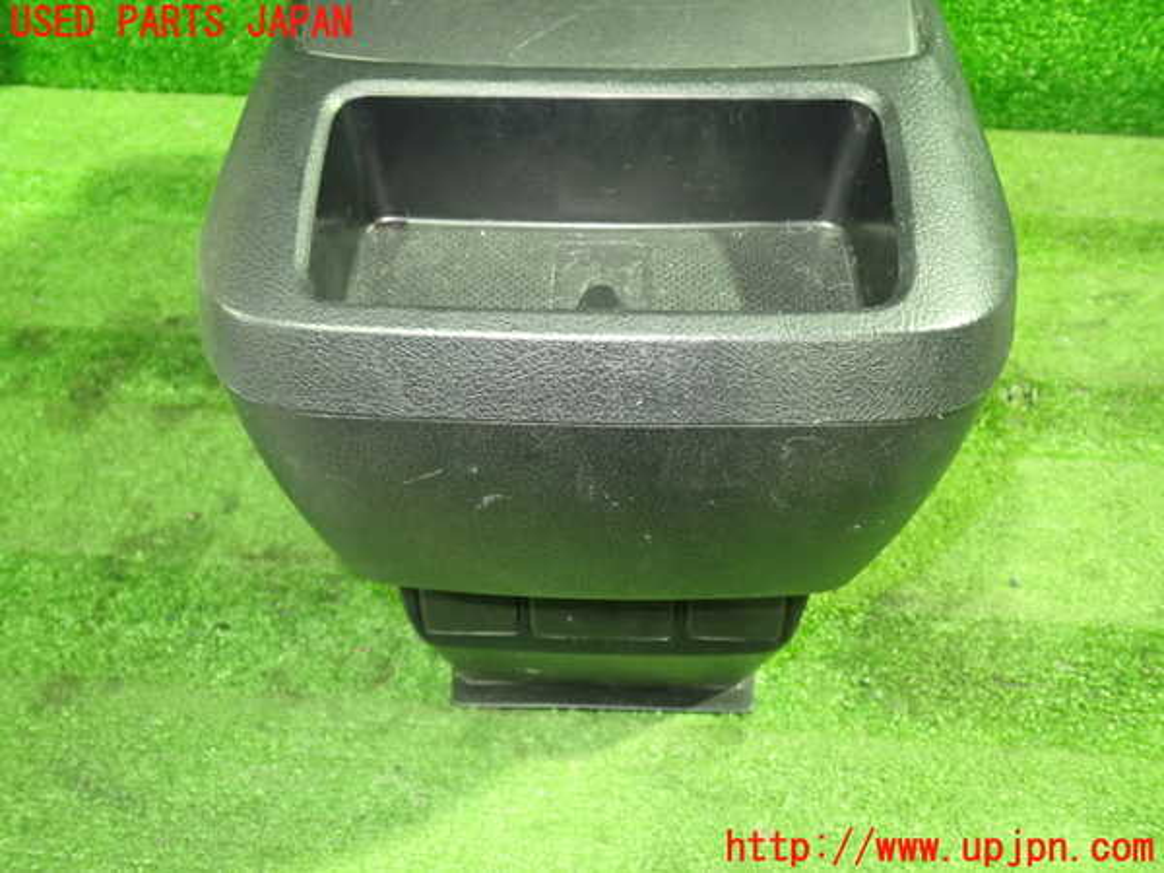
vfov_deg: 46.8
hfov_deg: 60.0
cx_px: 582
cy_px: 436
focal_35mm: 30
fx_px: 1009
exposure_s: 1/10
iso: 800
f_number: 2.3
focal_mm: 5.4
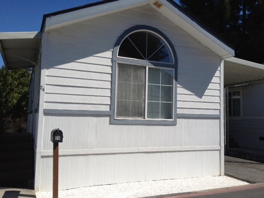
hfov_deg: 52.6
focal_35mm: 35
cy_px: 99
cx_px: 132
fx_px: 267
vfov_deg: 40.7
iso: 64
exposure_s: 1/2513
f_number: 2.4
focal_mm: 4.28
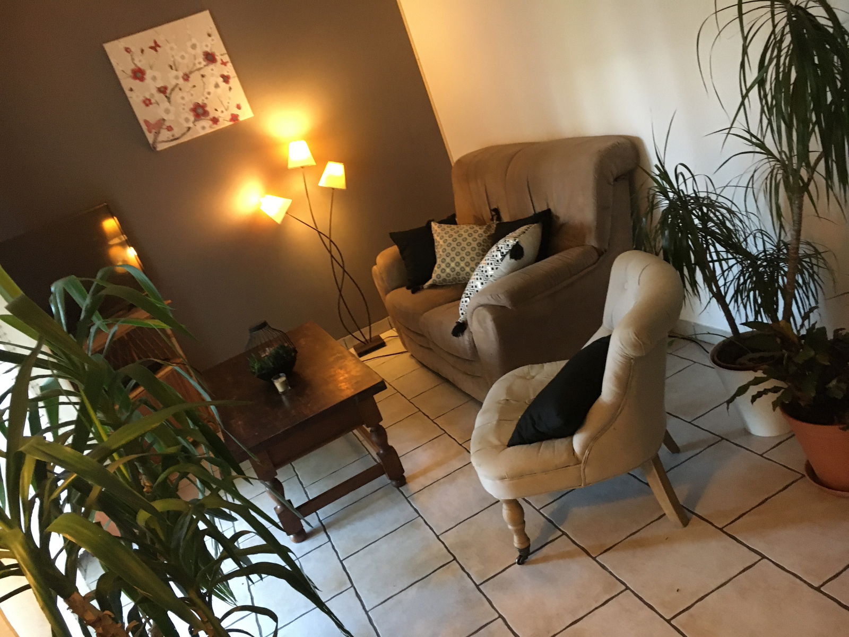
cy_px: 318
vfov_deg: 48.2
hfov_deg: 61.7
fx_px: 711
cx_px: 424
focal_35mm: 29
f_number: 2.2
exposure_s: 1/17
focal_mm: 4.15
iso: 250
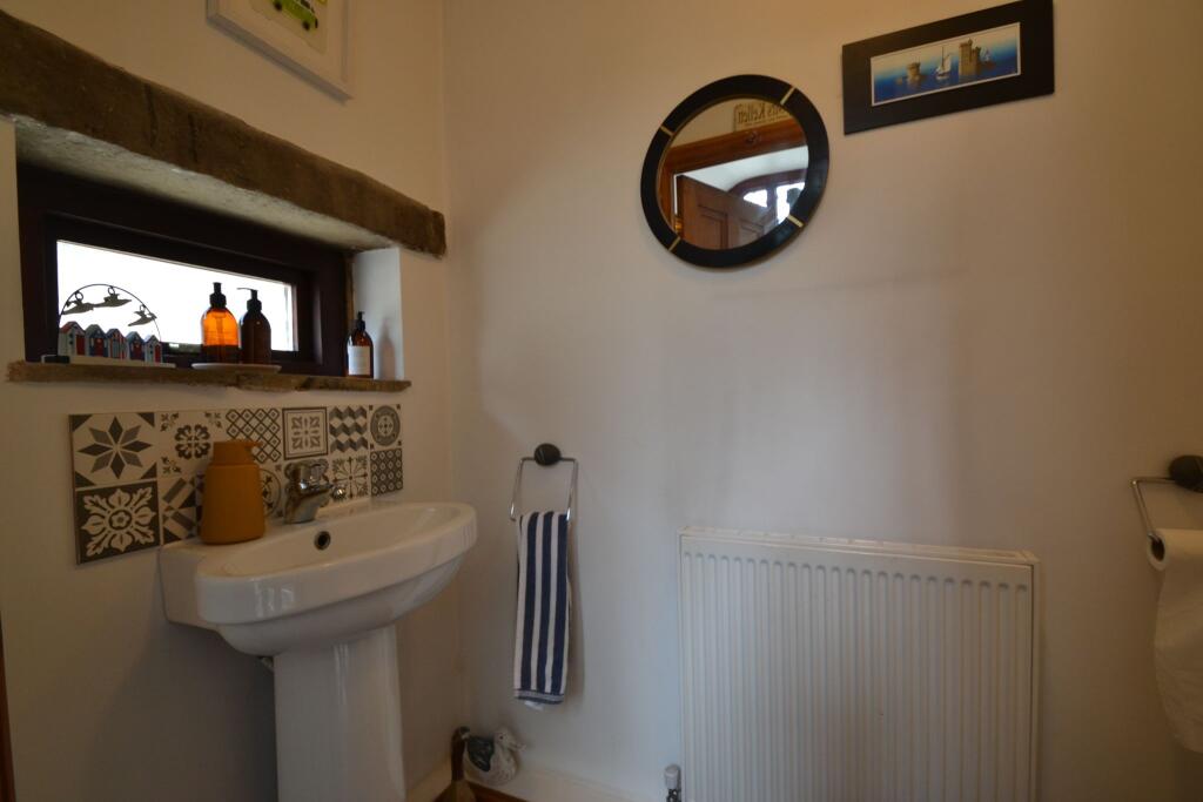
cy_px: 401
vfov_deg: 77.3
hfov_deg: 100.4
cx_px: 602
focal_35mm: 15
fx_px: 501
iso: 400
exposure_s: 1/100
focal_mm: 10
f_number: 5
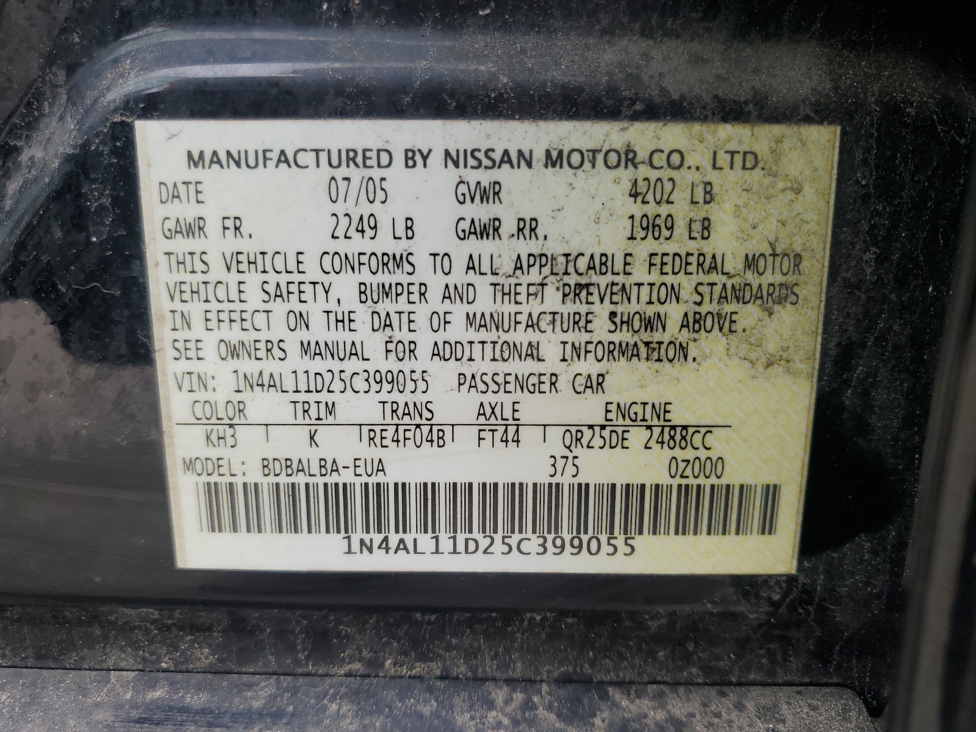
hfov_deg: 67.3
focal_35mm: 26
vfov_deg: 53.1
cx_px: 488
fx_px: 733
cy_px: 366
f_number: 1.5
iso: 50
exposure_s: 1/278
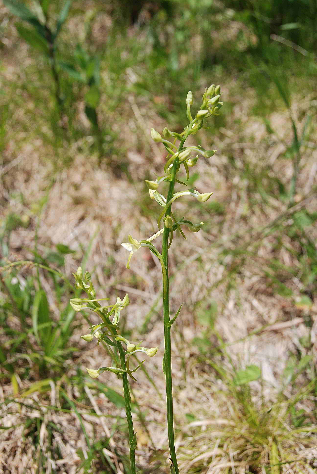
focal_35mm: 54
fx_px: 711
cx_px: 158
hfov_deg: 25.1
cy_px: 237
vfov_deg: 36.8
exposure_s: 1/250
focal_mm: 36
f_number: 8
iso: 100
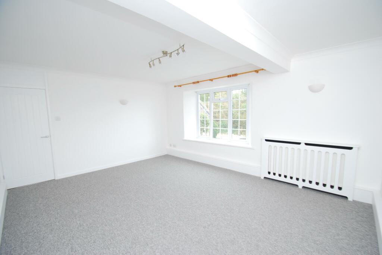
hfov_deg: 100.3
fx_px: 159
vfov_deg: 77.5
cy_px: 128
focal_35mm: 15
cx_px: 191
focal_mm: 10
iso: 400
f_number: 3.5
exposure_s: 1/25
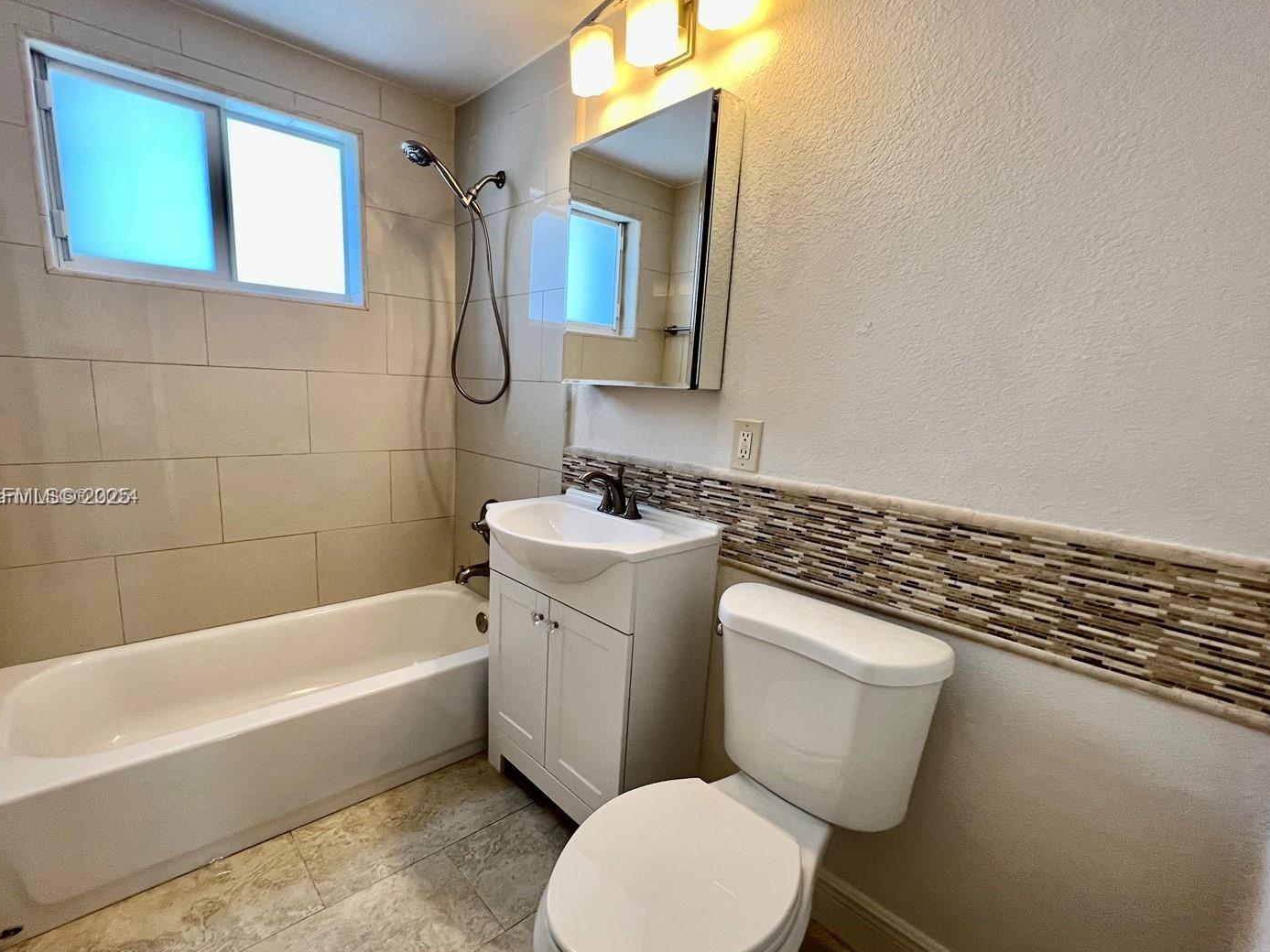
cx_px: 578
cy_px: 498
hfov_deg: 97.9
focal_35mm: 15
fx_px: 550
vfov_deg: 81.7
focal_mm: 1.57
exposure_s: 1/120
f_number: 1.8
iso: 160
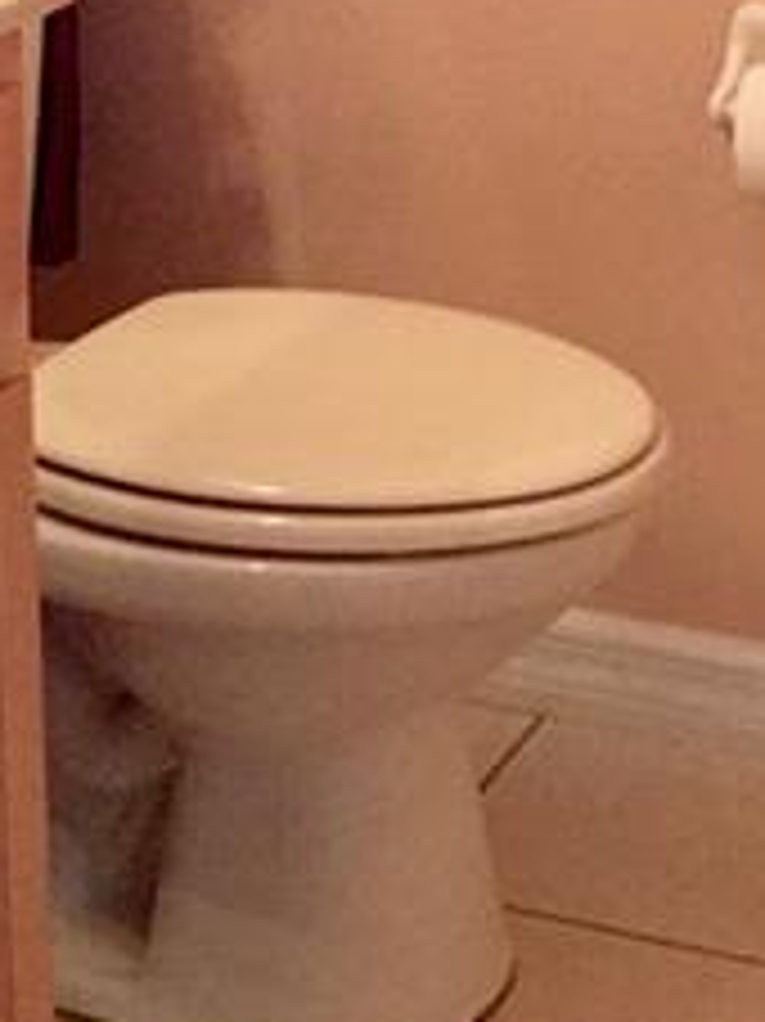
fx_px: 3097
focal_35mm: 105
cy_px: -567
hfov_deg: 14.0
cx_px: 594
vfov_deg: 16.8
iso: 200
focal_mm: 3.3
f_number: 2.4
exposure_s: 1/24
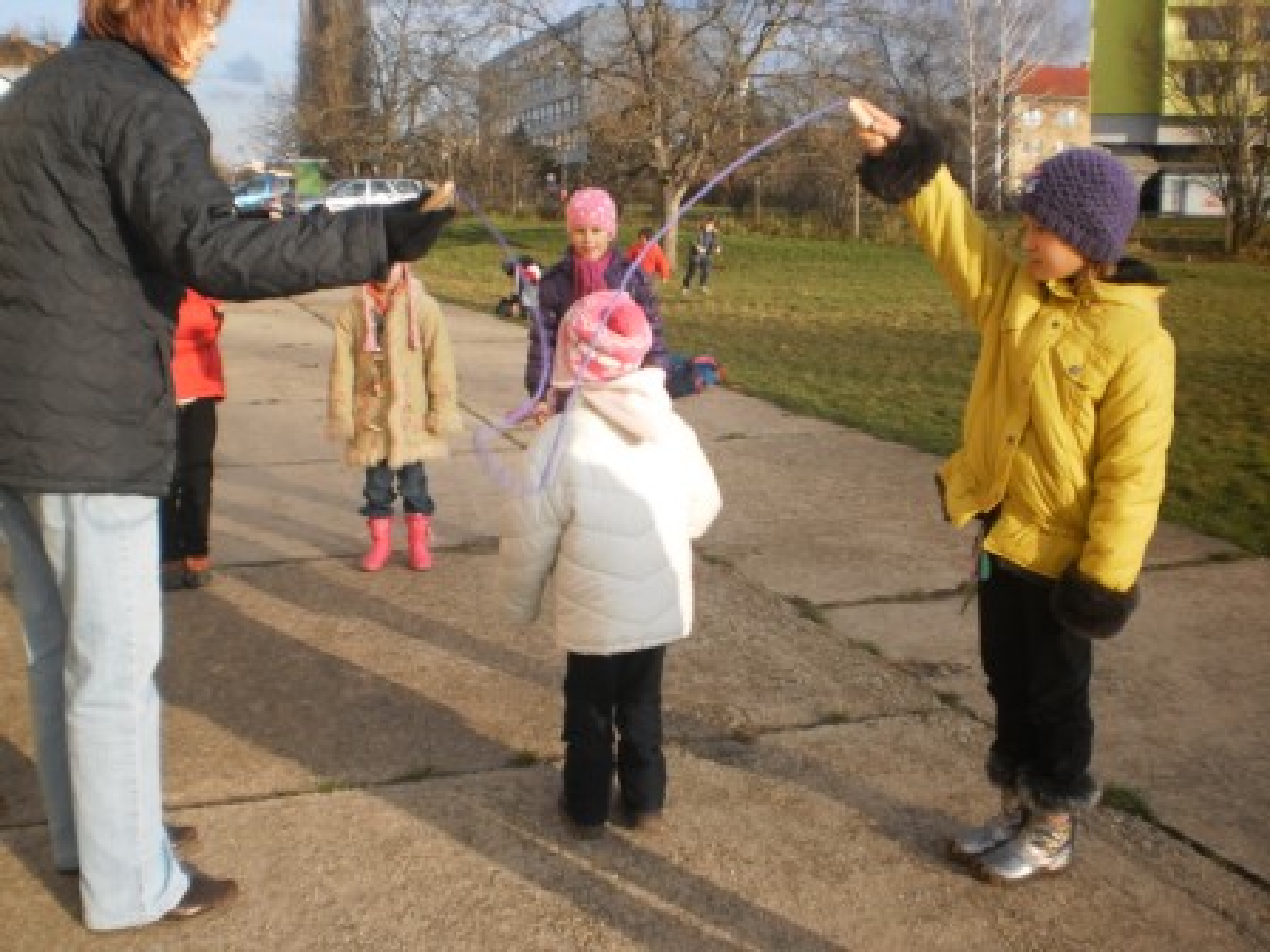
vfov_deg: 39.7
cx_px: 635
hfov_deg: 51.4
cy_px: 476
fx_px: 1321
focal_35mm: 36
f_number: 3.1
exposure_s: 1/640
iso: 100
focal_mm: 6.3
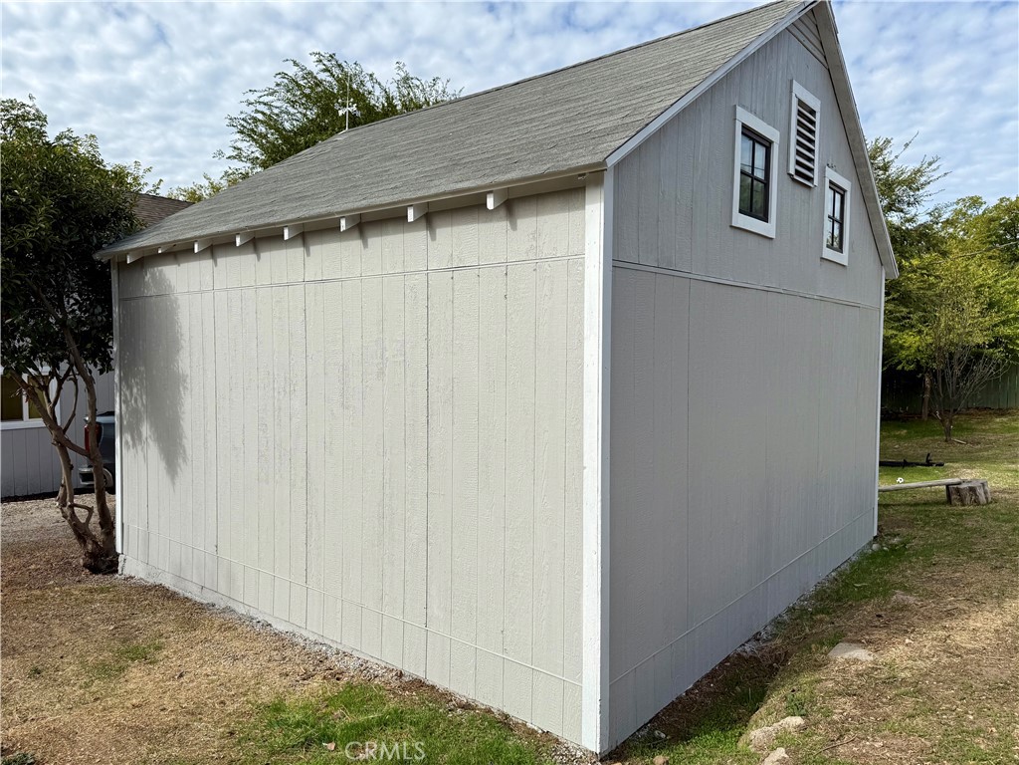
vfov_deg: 56.8
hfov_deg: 71.6
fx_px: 706
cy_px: 382
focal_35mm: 24
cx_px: 510
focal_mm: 6.76
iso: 80
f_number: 1.78
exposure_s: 1/4673
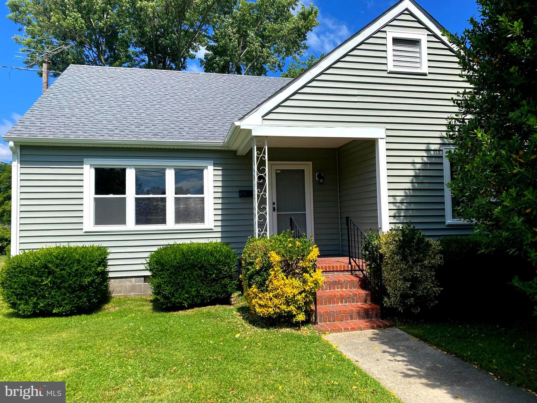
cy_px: 202
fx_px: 403
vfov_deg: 53.1
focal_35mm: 26
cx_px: 268
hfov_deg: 67.3
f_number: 1.8
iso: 32
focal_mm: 4.25
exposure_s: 1/2817
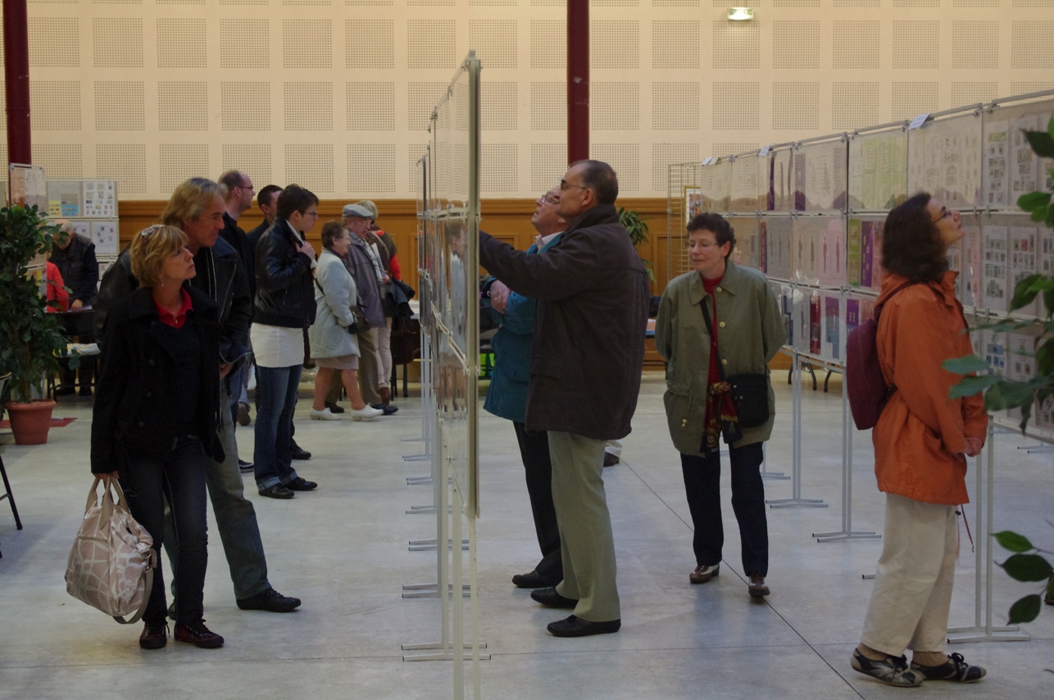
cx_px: 527
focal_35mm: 60
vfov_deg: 22.6
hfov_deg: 33.4
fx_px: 1754
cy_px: 350
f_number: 4.5
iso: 1600
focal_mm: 40
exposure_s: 1/80
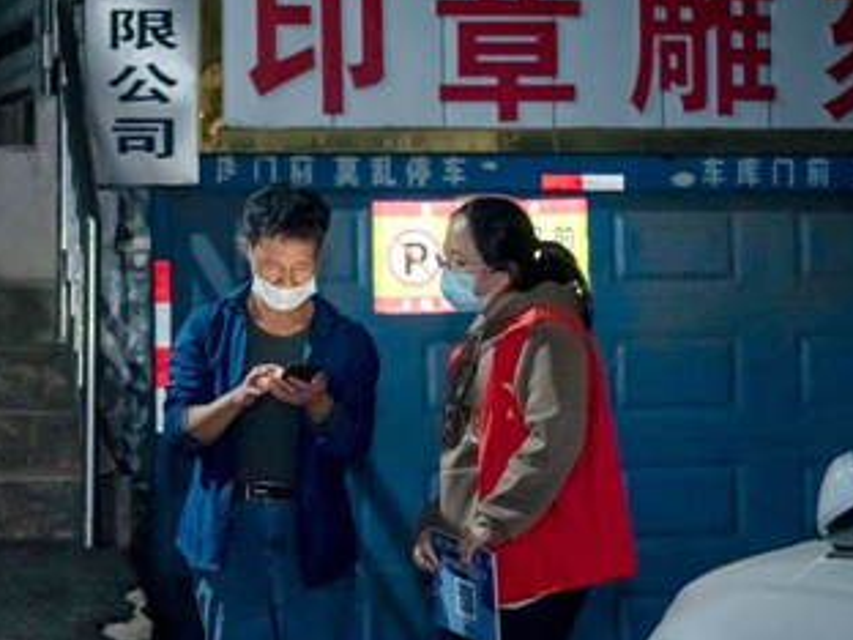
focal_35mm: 139
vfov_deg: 10.6
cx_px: 191
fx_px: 3425
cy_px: 513
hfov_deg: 14.1
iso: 3200
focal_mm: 75
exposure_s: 1/60
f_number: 4
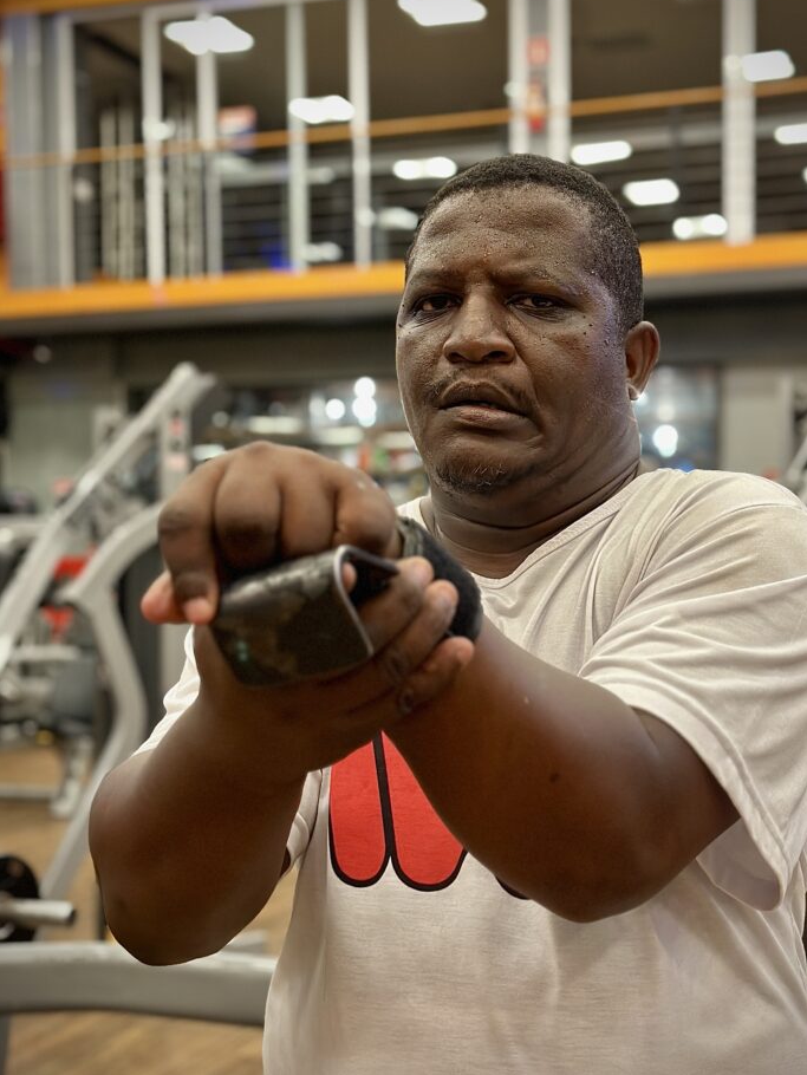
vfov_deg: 35.5
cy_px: 530
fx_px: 1678
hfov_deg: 27.0
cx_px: 451
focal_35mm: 54
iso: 400
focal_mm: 6.86
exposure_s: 1/40
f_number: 1.78
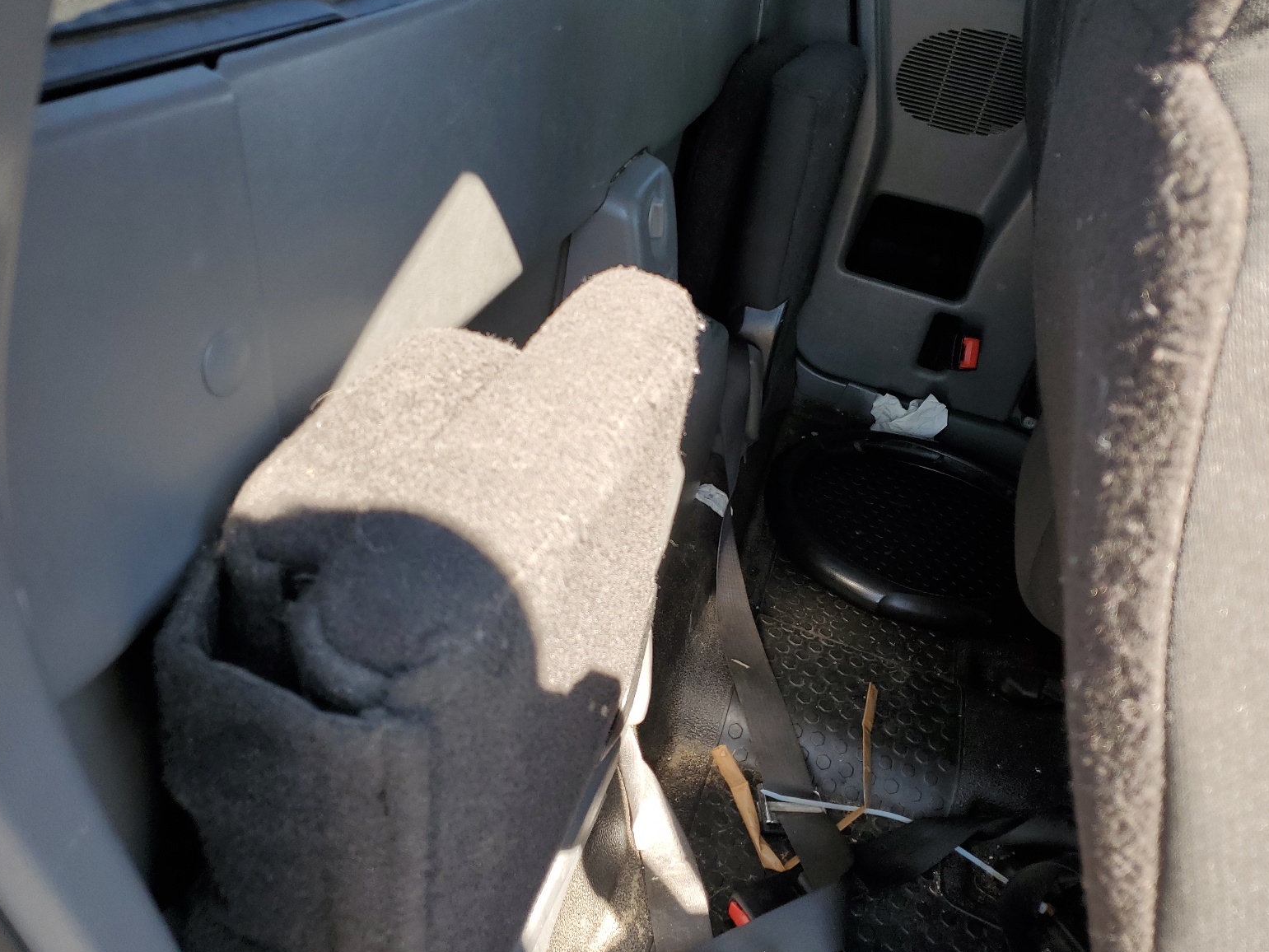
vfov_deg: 51.4
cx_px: 646
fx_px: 990
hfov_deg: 65.3
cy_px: 468
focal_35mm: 27
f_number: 1.5
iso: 50
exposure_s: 1/250
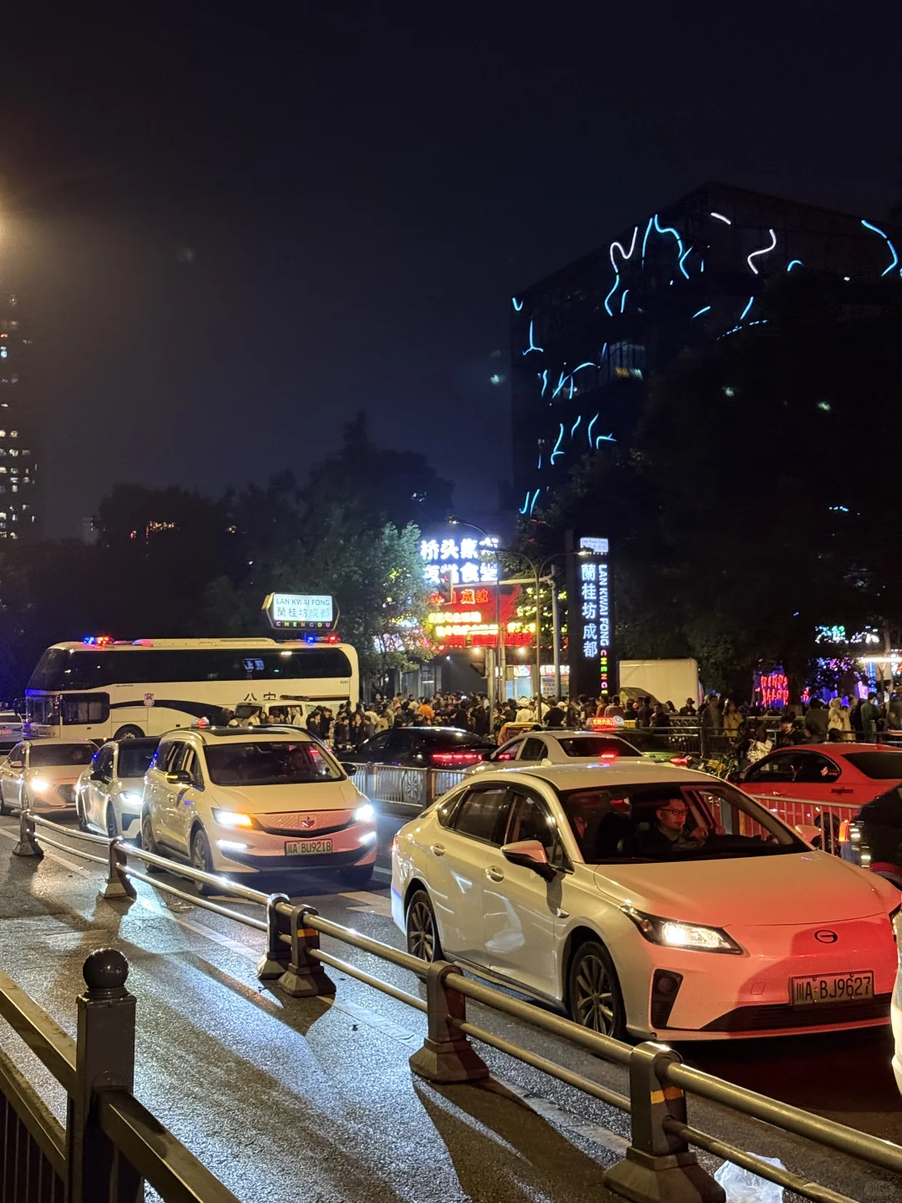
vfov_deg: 39.7
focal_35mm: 48
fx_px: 1668
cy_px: 602
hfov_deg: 30.3
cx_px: 451
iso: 400
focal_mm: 6.76
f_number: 1.78
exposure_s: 1/33
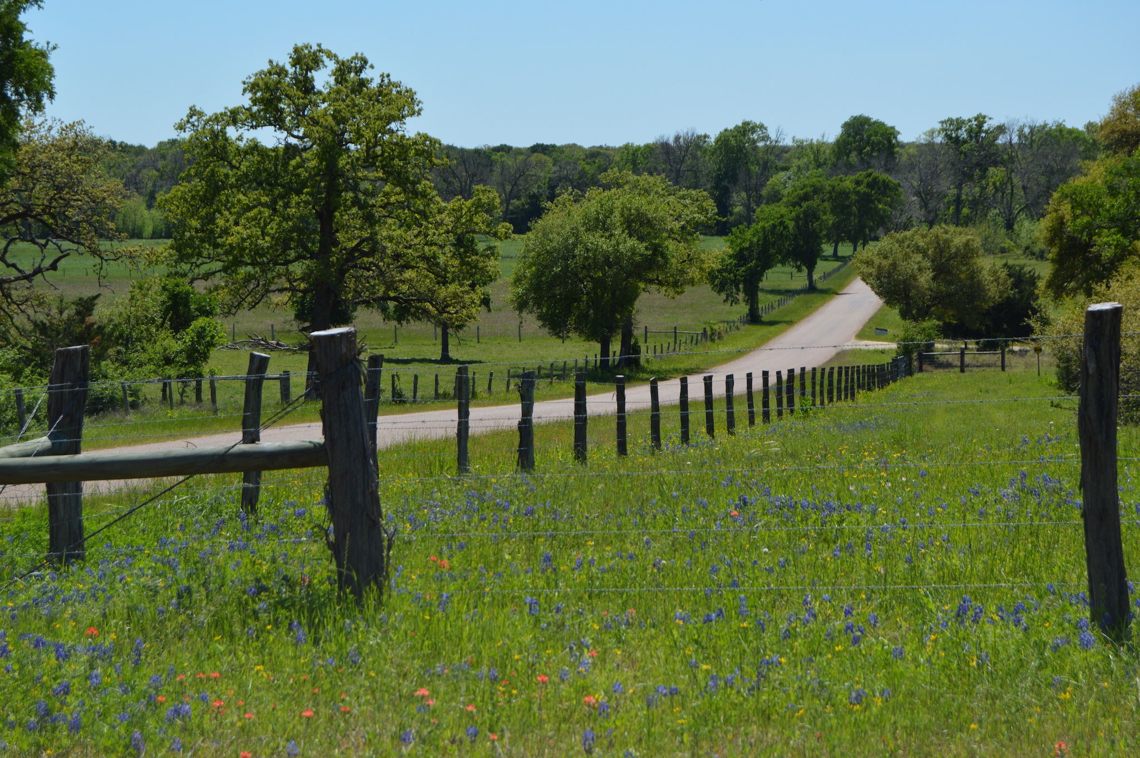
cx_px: 570
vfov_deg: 16.5
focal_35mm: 82
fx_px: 2610
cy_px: 379
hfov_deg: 24.6
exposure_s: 1/320
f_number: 9
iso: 100
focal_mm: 55
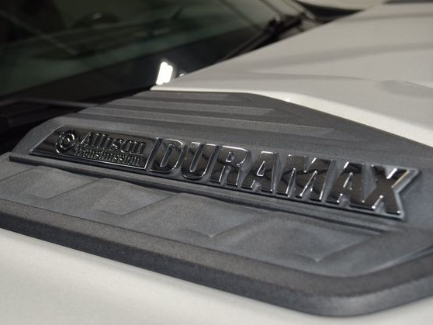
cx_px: 200
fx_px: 538
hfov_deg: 43.8
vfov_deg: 33.6
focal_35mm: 43
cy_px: 160
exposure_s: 1/125
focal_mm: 26
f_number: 5.6
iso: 640
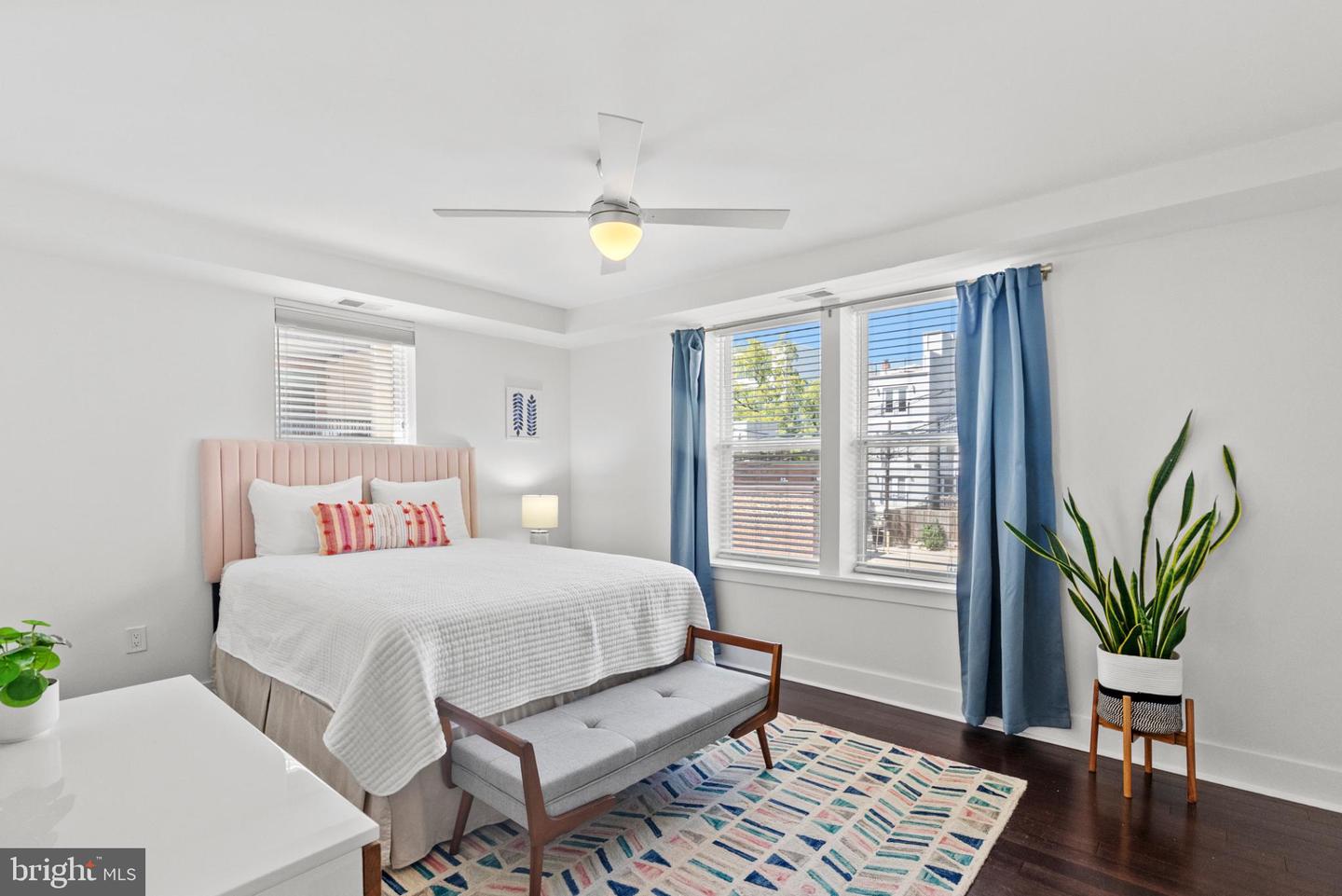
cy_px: 448
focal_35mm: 16
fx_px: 597
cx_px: 671
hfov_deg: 96.7
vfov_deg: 73.8
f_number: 8
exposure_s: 1/15
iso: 2500
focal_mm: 16
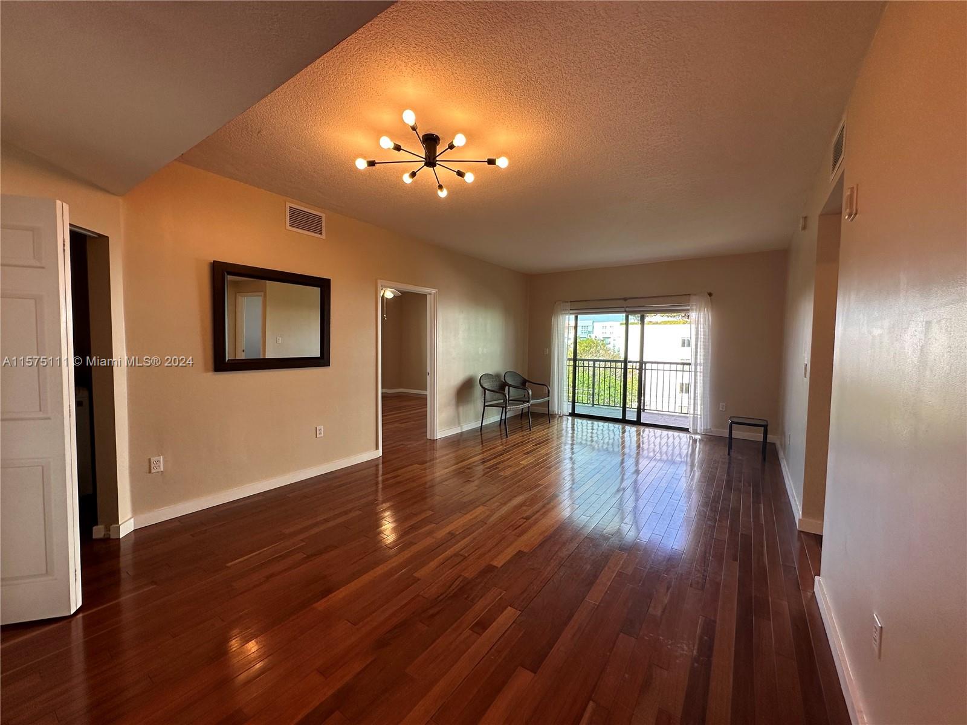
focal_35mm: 14
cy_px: 362
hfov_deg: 102.1
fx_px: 391
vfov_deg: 85.7
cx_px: 484
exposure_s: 1/205
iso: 40
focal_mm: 2.22
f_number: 2.2
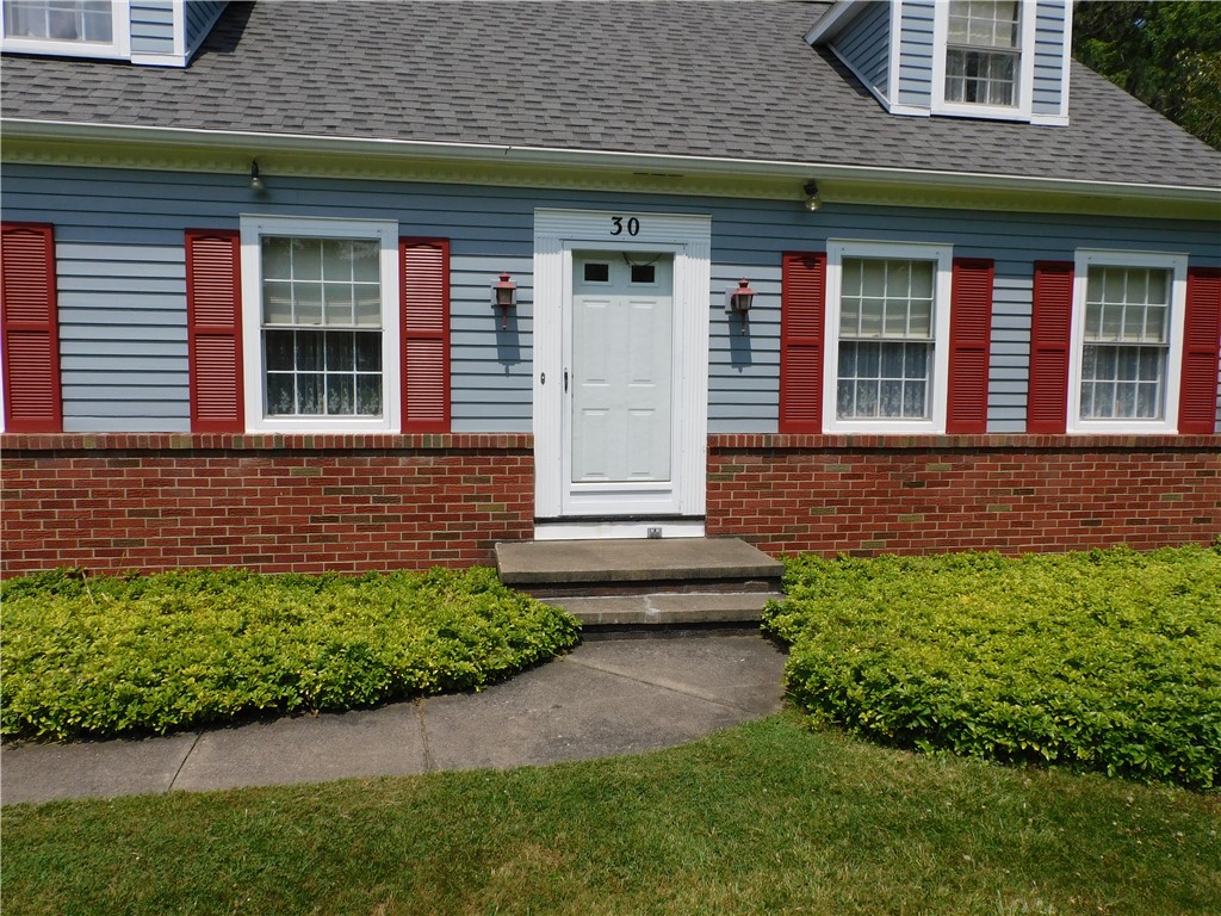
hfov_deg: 71.6
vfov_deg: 56.8
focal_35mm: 24
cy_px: 458
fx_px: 847
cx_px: 610
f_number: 4.8
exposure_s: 1/1250
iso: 125
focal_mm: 4.3
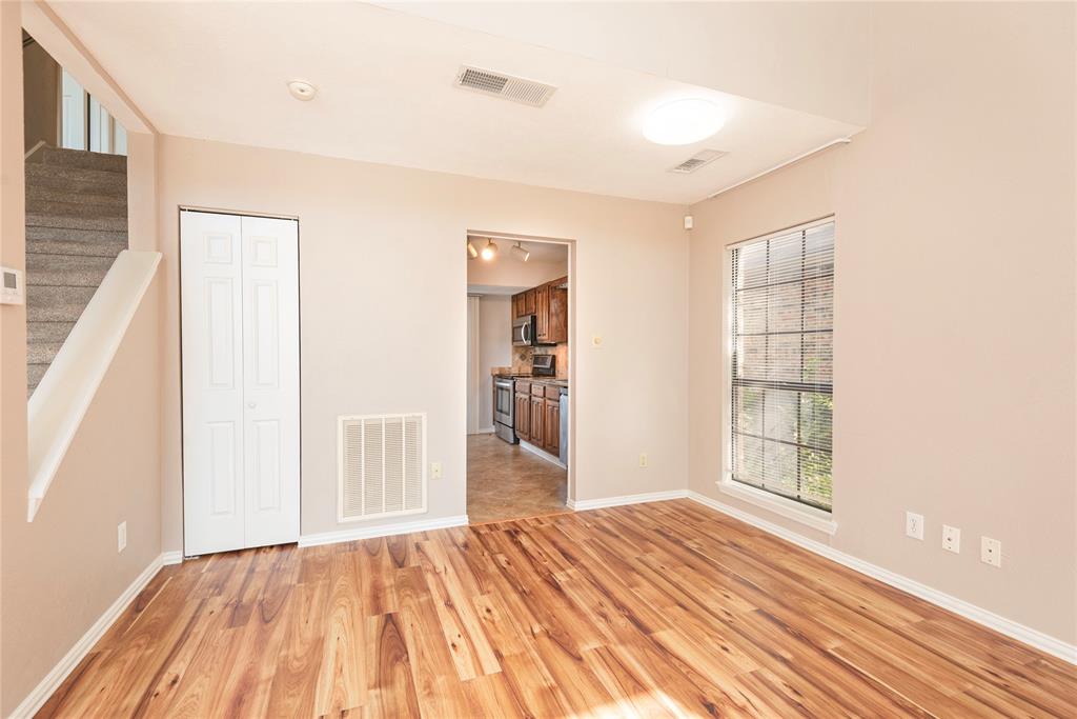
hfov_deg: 96.7
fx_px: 479
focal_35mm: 16
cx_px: 538
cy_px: 360
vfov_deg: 73.8
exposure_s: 1/8
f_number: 7.1
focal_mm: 16
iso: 100
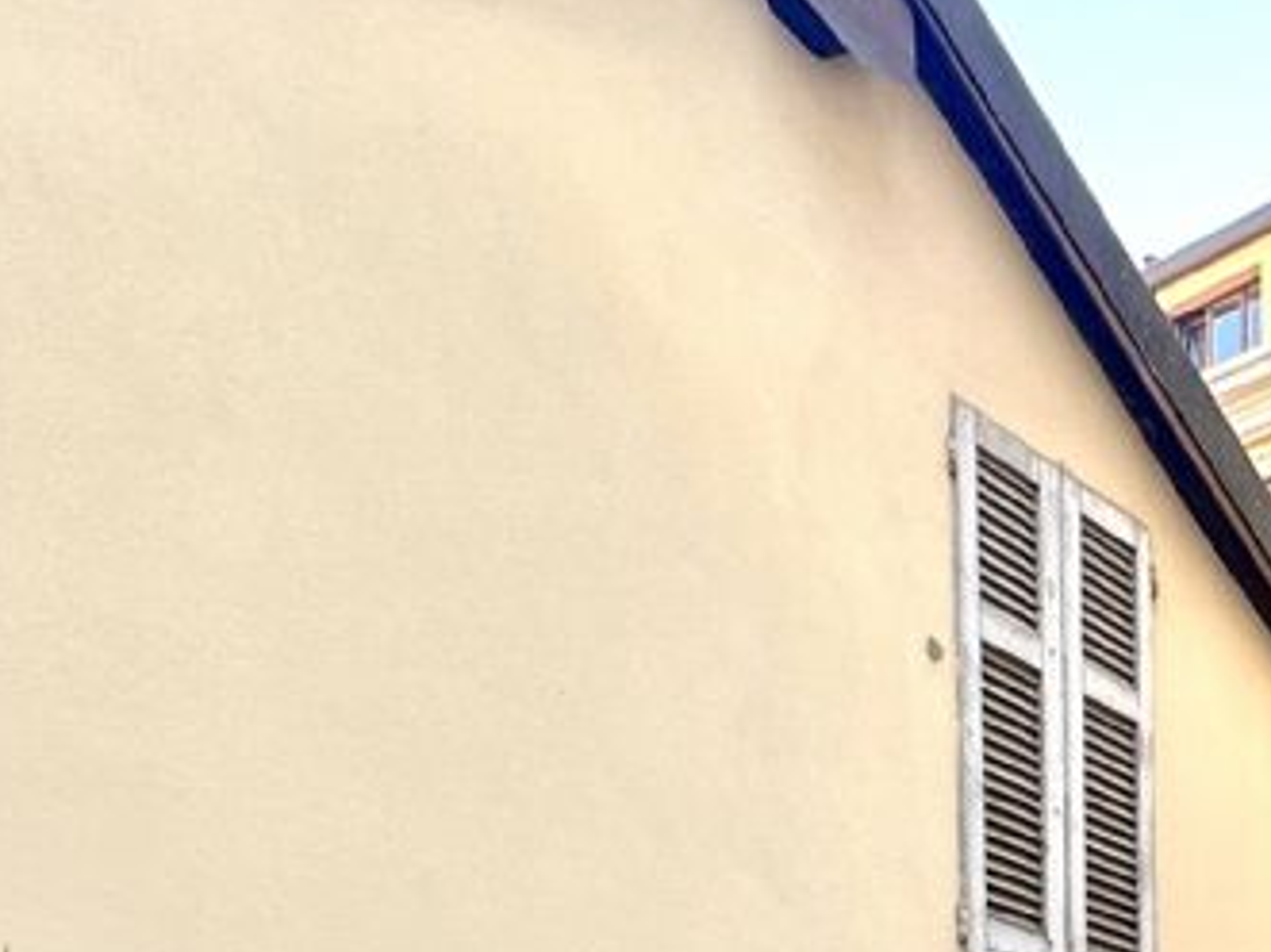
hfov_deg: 26.0
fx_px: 2019
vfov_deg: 21.7
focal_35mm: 55
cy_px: 1461
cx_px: 1893
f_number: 2.2
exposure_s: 1/99
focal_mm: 2.22
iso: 40
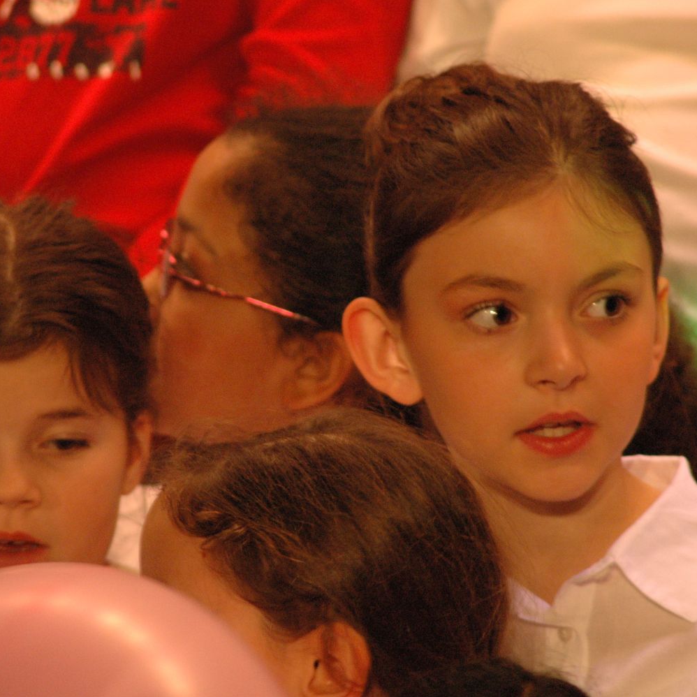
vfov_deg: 3.0
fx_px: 13121
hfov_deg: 3.0
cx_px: 266
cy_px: 348
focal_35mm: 576
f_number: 5.6
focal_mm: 300
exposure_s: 1/30
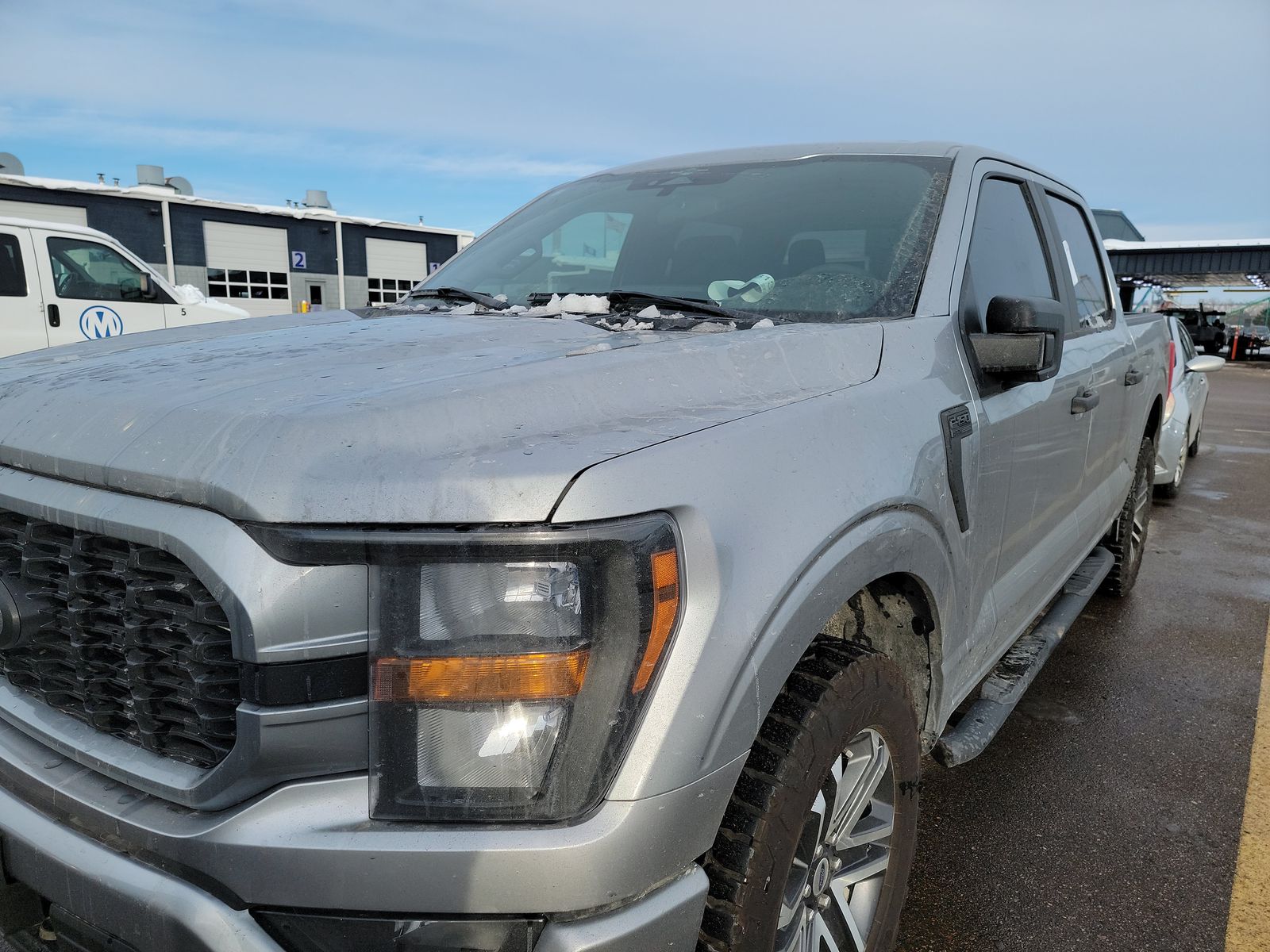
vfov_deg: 56.8
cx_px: 635
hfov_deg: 71.6
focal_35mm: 24
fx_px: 881
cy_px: 476
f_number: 1.8
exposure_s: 1/785
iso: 50
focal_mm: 6.7
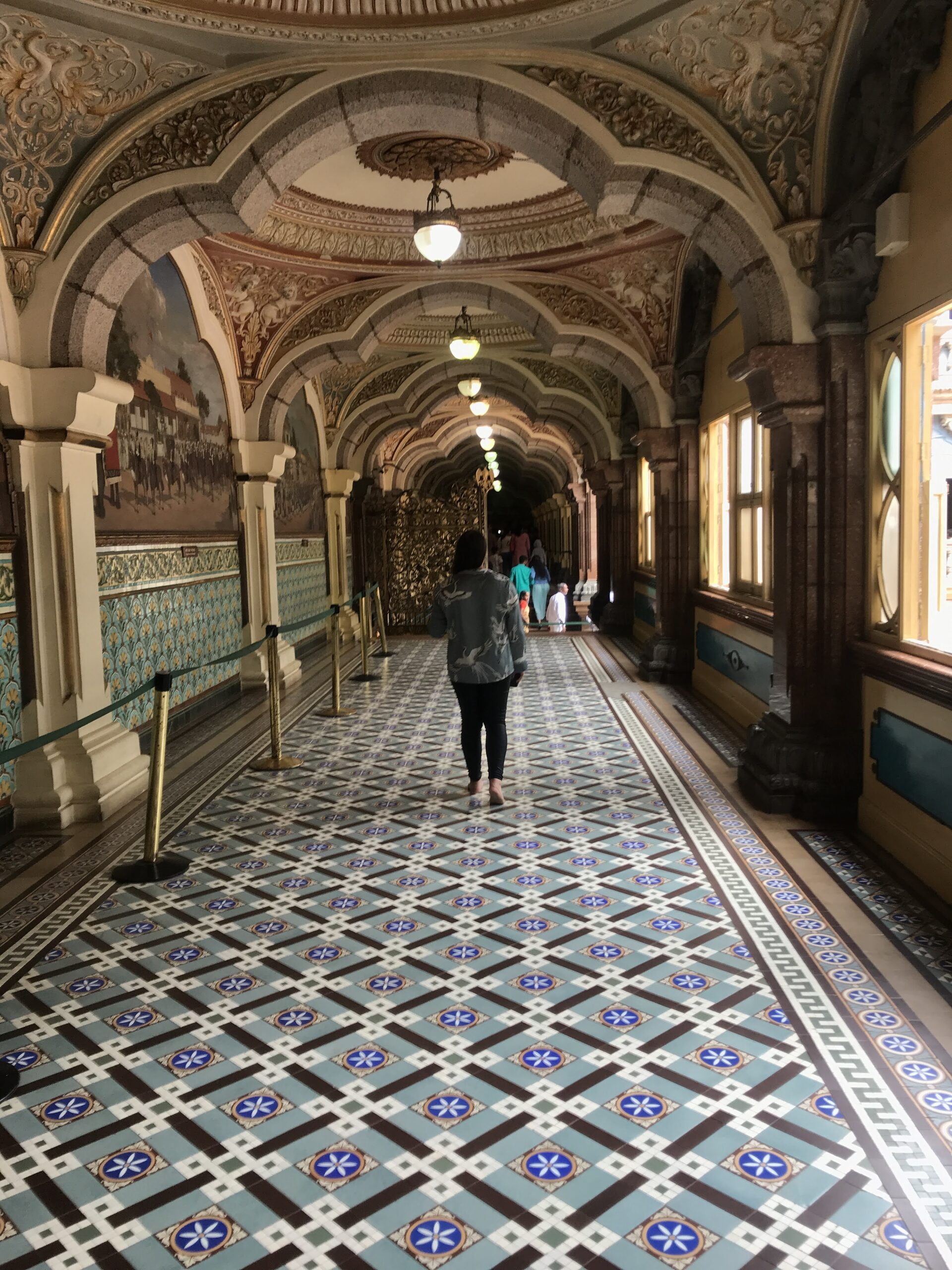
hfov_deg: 49.7
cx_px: 476
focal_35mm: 28
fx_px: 1027
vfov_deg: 63.4
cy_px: 635
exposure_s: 1/50
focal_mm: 3.99
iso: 25
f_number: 1.8
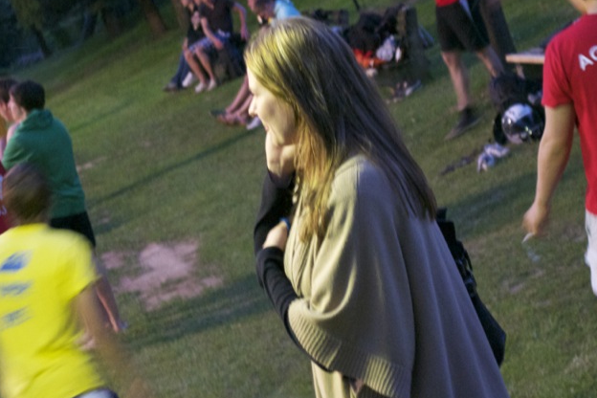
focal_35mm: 128
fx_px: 2123
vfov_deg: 10.7
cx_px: 253
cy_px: 119
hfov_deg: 16.0
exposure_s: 1/13
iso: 3200
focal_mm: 52
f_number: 5.6
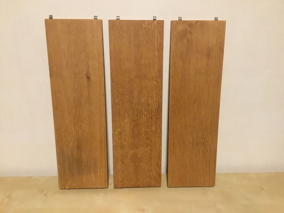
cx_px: 142
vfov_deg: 45.4
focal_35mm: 31
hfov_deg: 58.4
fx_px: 254
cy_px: 106
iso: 320
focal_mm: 3.3
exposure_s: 1/17
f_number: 2.4
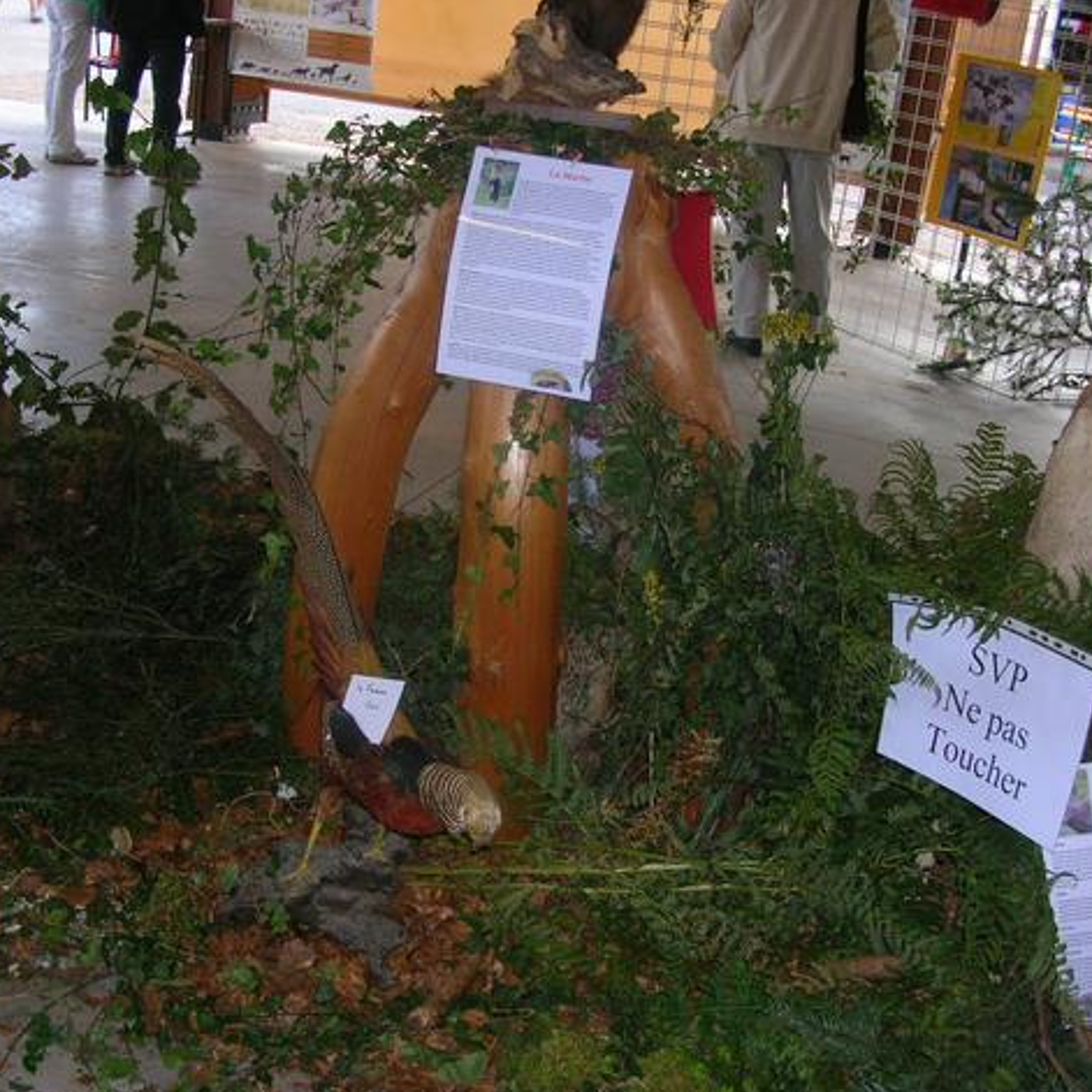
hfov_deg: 40.0
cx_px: 568
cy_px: 552
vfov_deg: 40.0
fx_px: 1499
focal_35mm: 42
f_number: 2.8
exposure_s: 1/60.1
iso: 50
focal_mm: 5.8
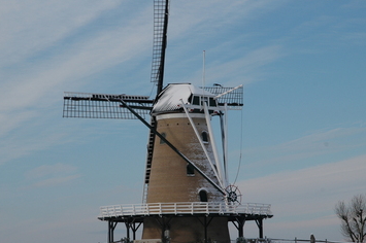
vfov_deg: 10.1
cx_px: 158
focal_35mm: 136
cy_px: 138
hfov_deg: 15.1
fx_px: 1381
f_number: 10
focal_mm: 70
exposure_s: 1/320
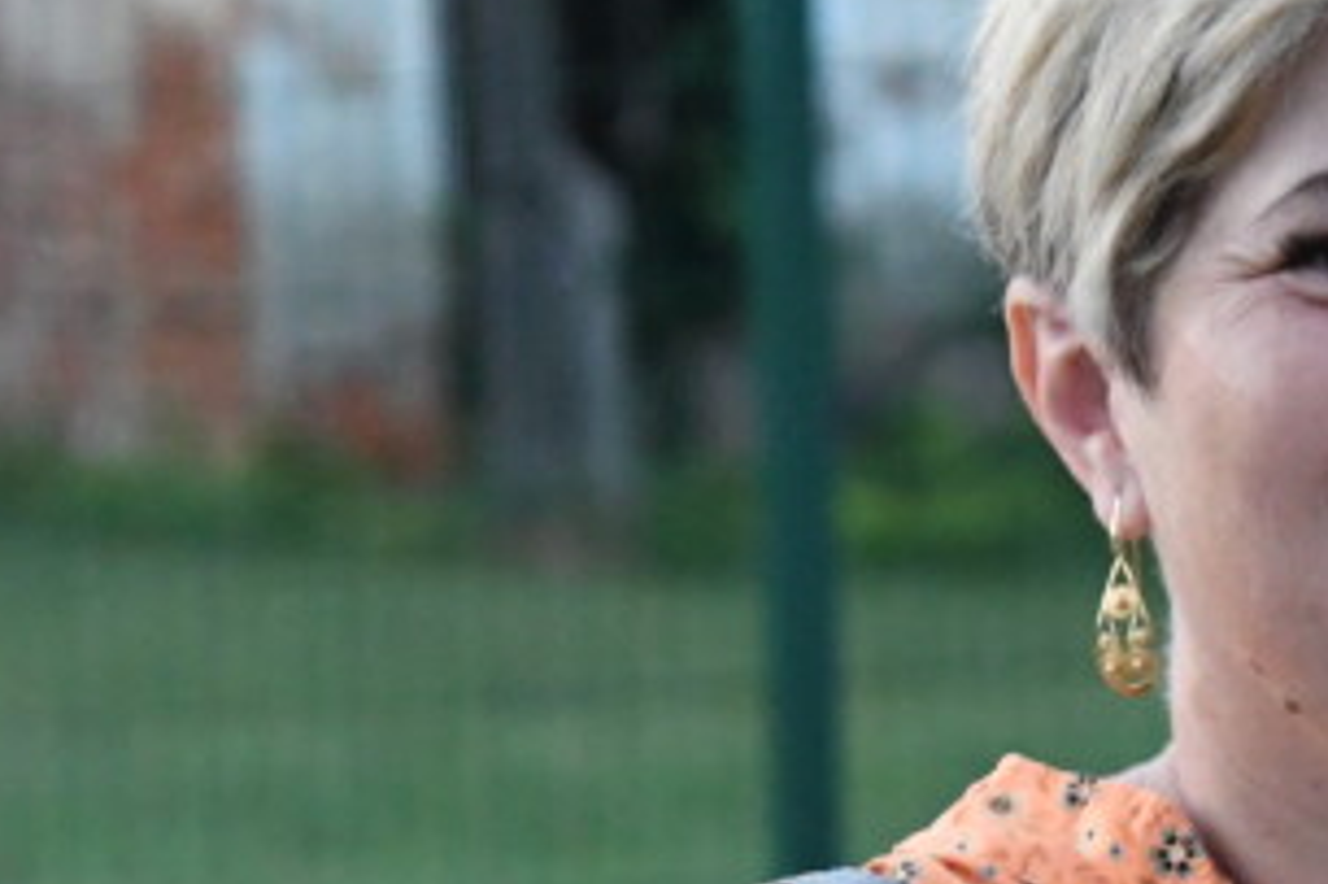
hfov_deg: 5.5
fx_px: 13862
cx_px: 1563
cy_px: 843
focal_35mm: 376
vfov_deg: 3.6
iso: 8000
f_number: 5.6
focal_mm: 75
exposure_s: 1/500
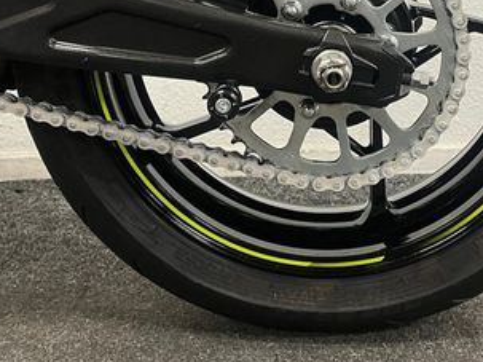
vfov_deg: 25.3
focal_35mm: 55
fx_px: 767
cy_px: 6
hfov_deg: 34.7
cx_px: 306
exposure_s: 1/50
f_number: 1.6
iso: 200
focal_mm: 5.1
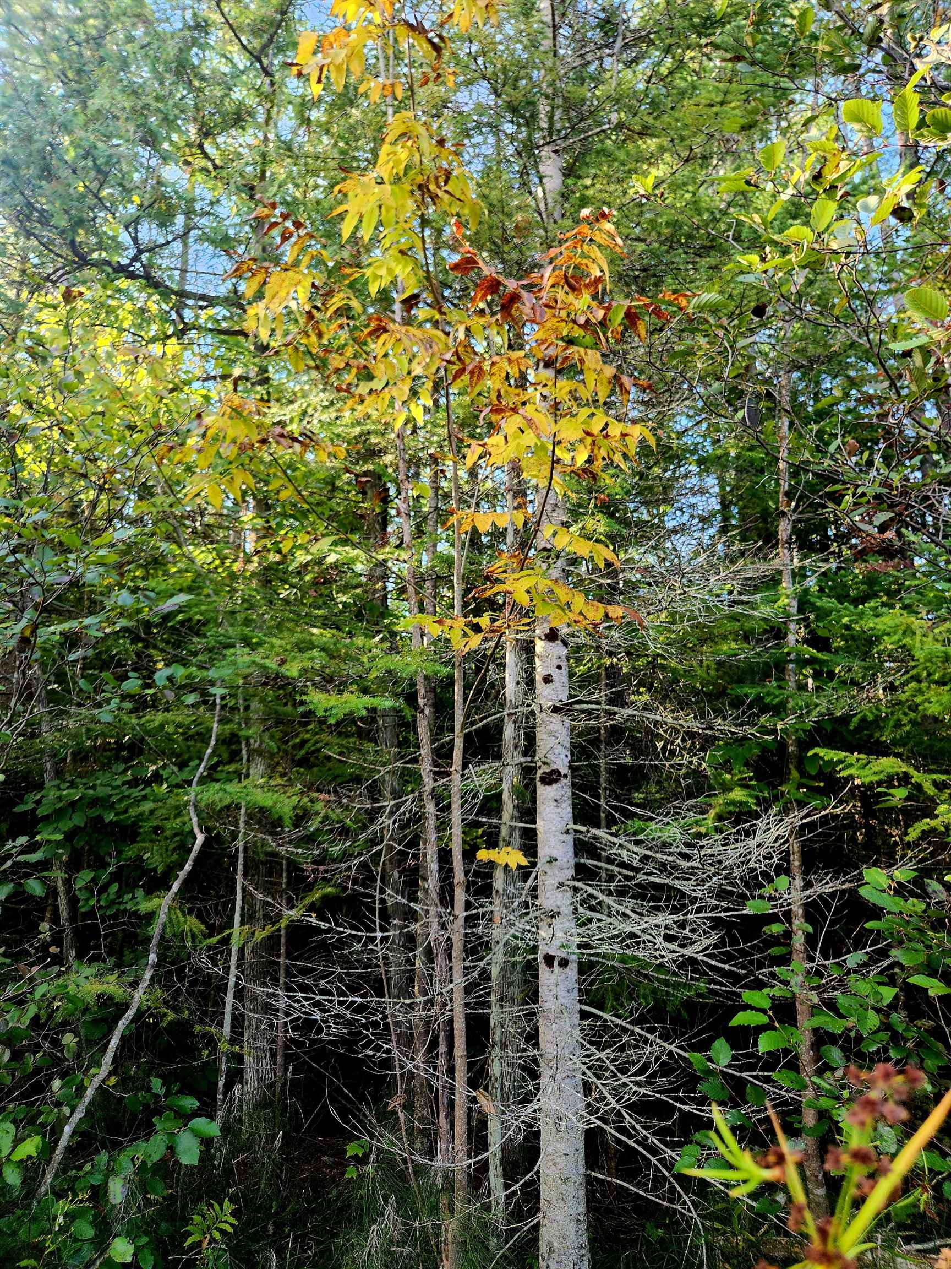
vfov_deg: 73.9
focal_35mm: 23
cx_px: 476
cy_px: 634
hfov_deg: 58.9
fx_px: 843
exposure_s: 1/182
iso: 50
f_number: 1.8
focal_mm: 5.4
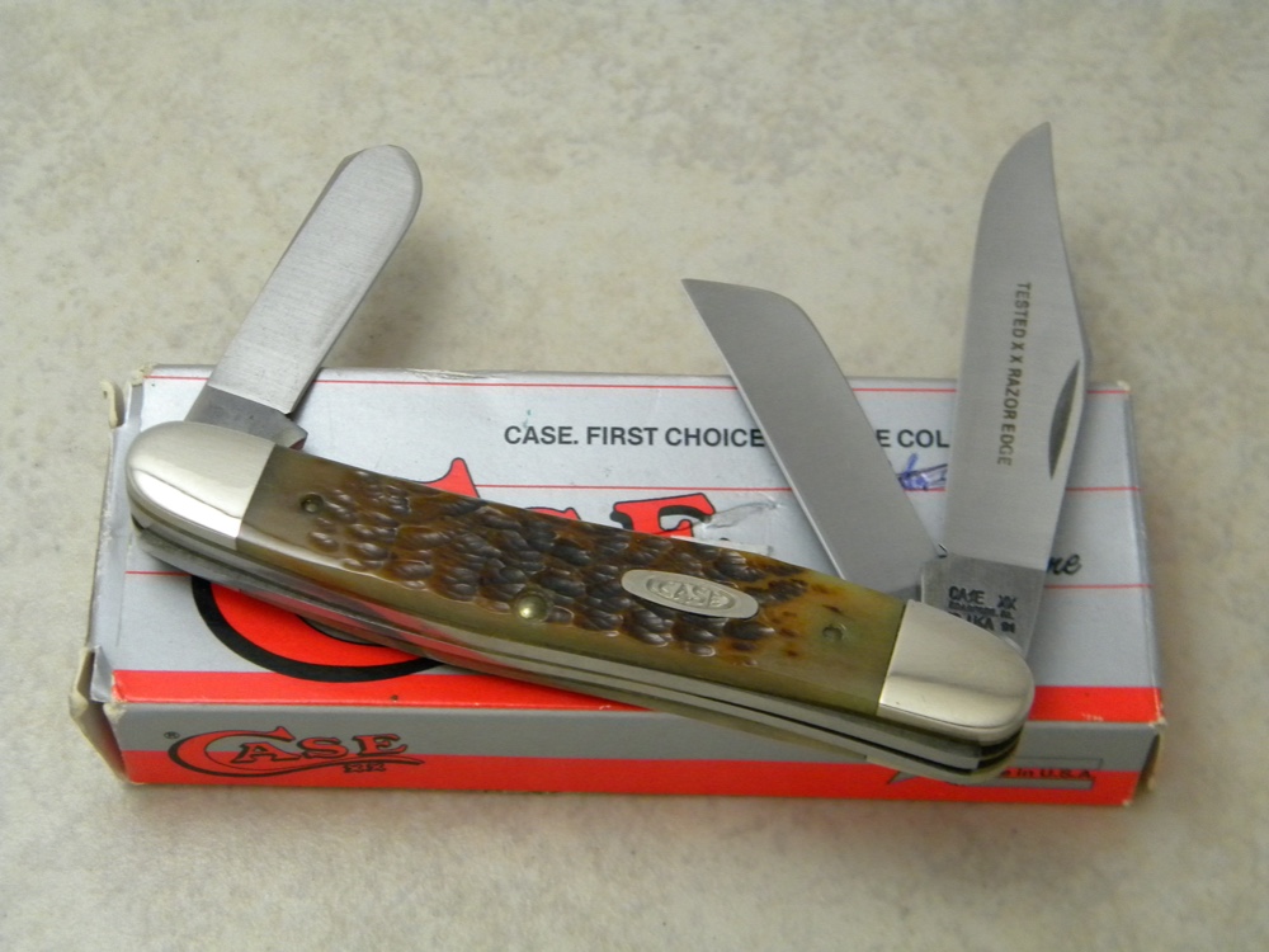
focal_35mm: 67
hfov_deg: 29.0
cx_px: 634
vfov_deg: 21.9
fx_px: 2456
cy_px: 476
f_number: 4.3
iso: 400
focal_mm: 12.2
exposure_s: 1/33
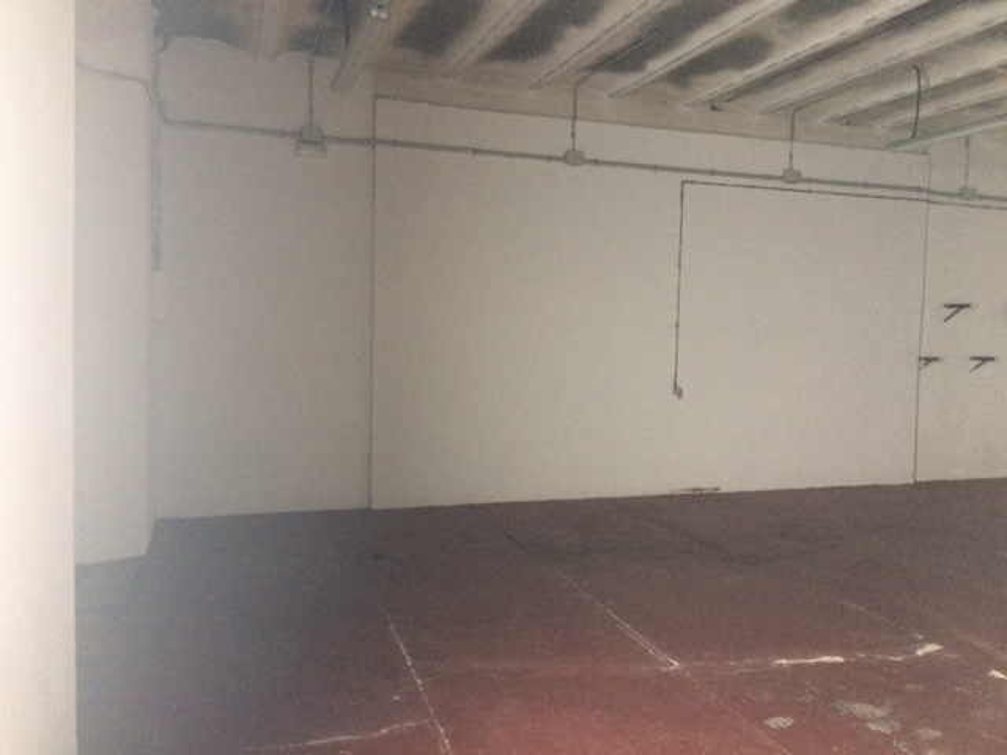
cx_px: 504
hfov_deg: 61.7
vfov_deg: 48.2
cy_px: 378
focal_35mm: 29
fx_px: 844
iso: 320
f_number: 2.2
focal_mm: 4.15
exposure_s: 1/33
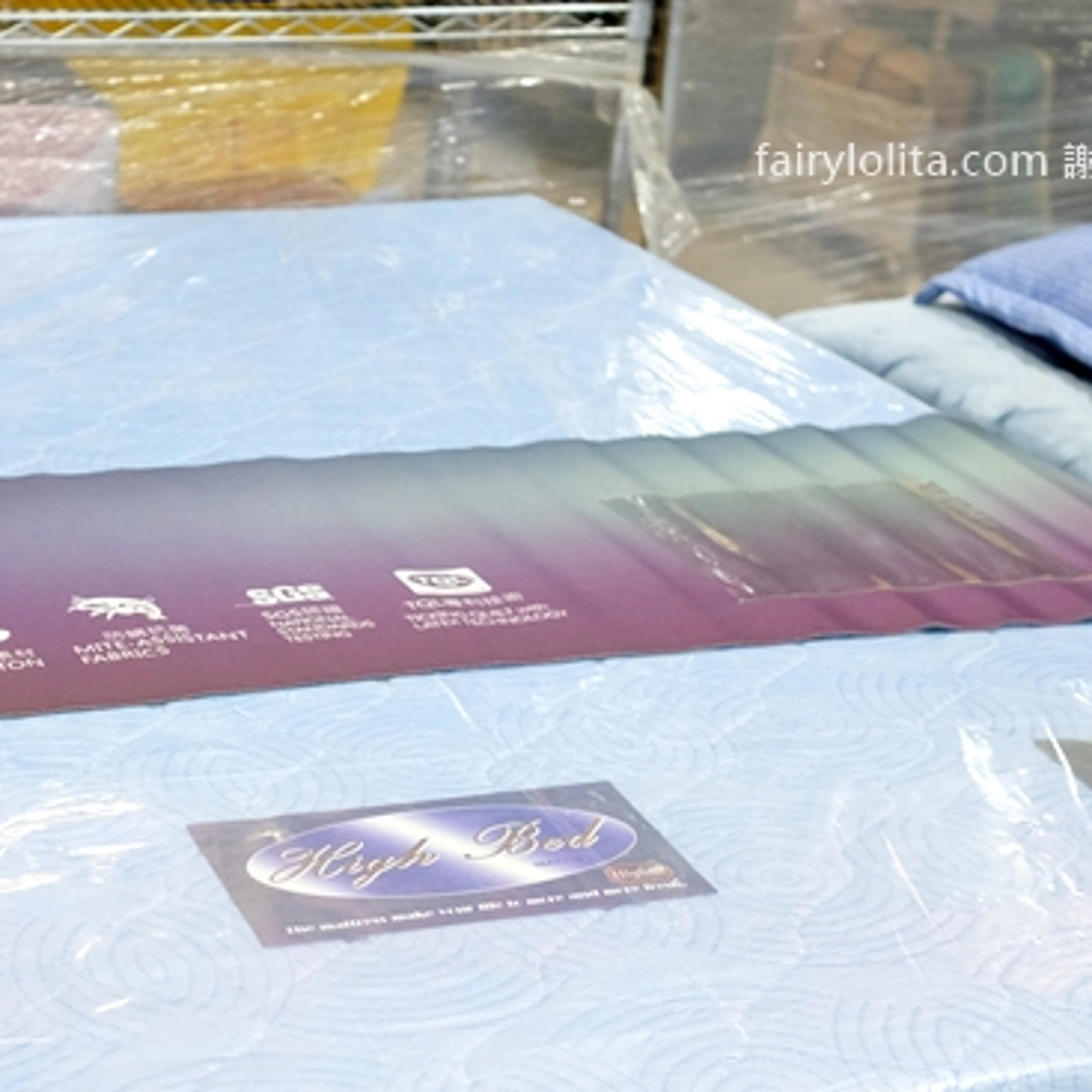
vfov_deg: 23.4
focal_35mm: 73
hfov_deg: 23.4
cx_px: 253
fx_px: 2605
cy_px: 854
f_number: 2.8
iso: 2500
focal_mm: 23
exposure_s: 1/105
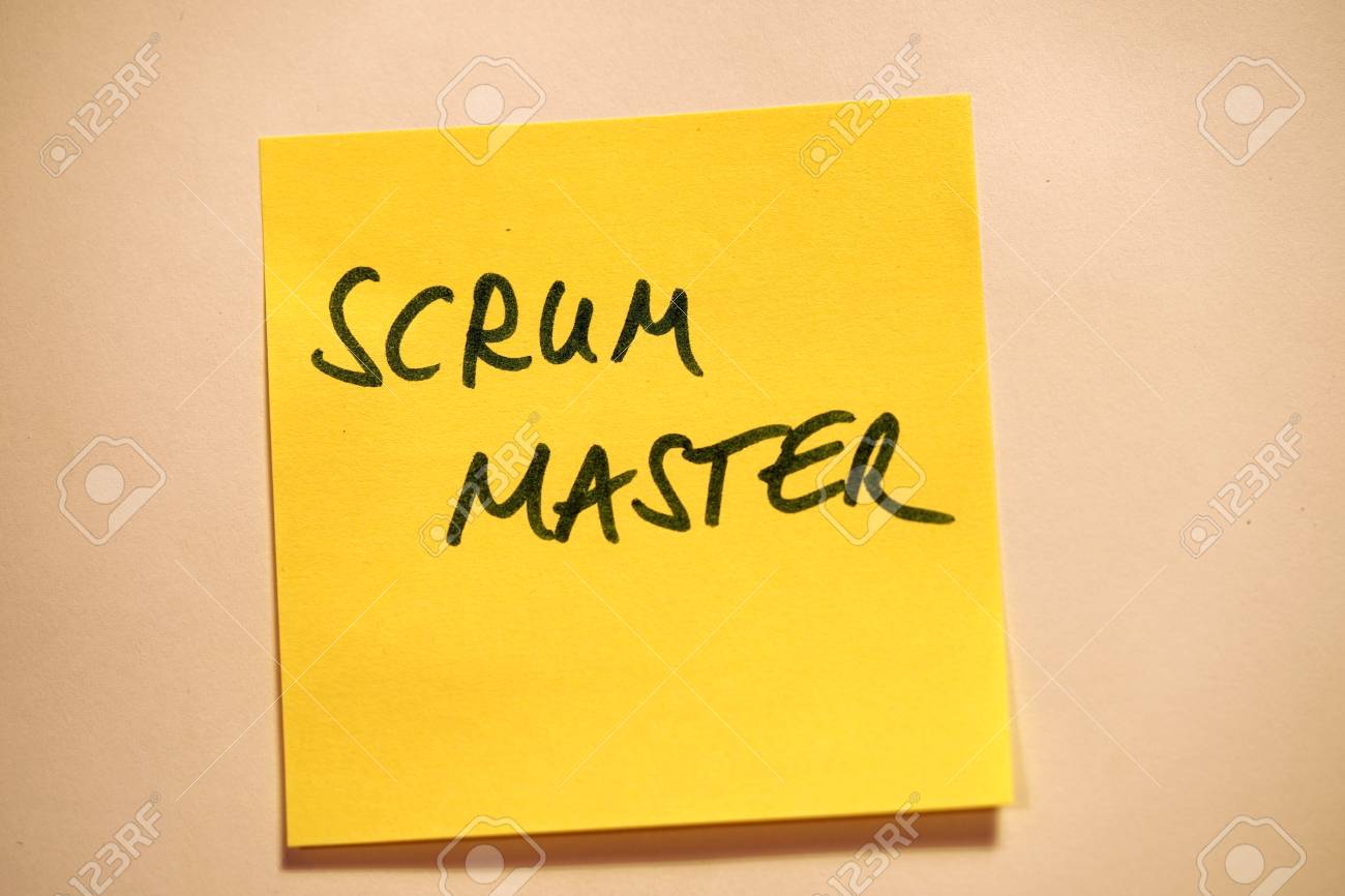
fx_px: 3361
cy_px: 448
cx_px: 672
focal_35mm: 90
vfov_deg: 15.2
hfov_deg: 22.6
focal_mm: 90
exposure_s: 1/25
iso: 100
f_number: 3.5
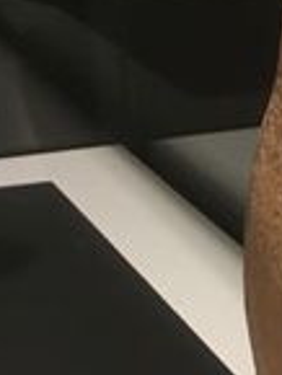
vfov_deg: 16.6
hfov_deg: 12.2
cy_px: 349
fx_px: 1269
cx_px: 391
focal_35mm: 117
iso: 160
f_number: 2.2
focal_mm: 4.15
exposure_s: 1/33
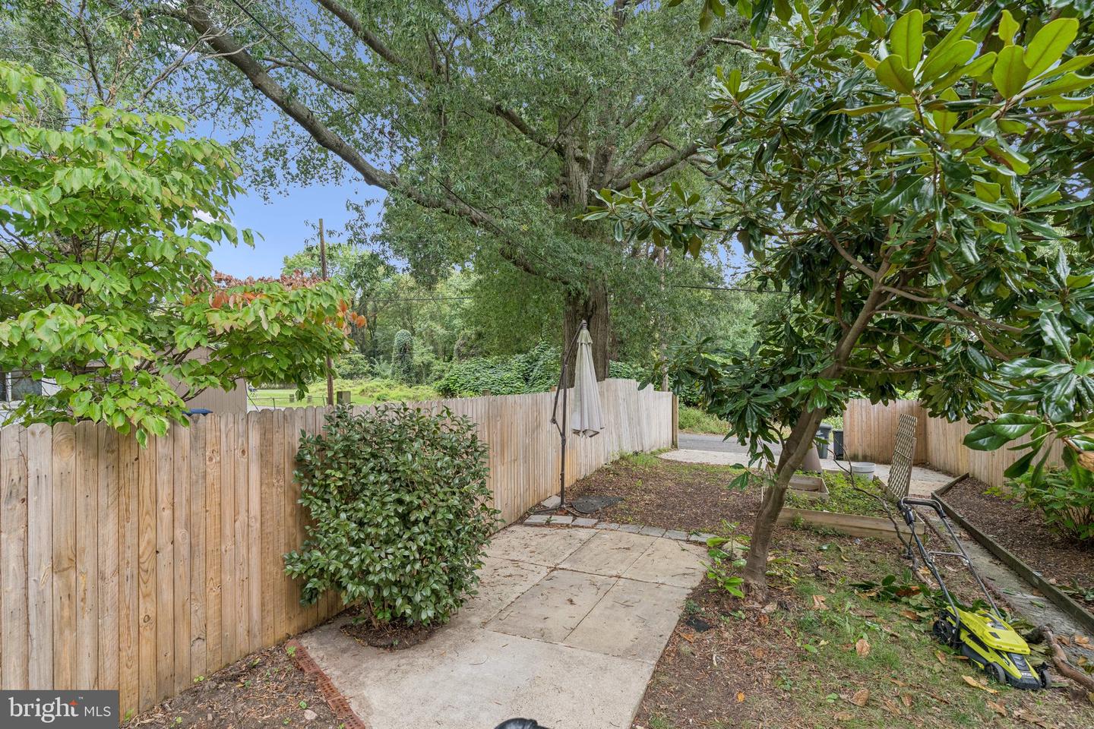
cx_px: 547
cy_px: 364
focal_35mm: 17
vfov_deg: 70.4
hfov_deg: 93.3
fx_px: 517
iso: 1000
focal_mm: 17
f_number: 5.6
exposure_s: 1/400
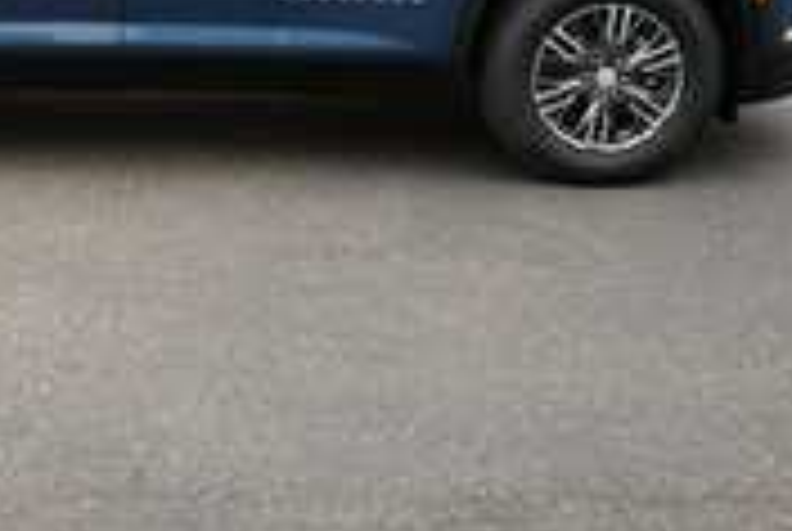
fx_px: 1499
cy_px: -2
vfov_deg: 19.5
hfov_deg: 28.8
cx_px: 126
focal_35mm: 68
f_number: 5.6
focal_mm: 20
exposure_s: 1/250
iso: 800
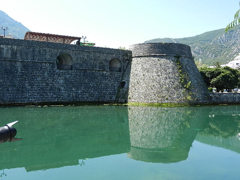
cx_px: 120
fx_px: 229
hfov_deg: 55.4
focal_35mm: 33
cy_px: 90
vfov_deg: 42.9
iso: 160
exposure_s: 1/640
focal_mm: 5.9
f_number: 3.8
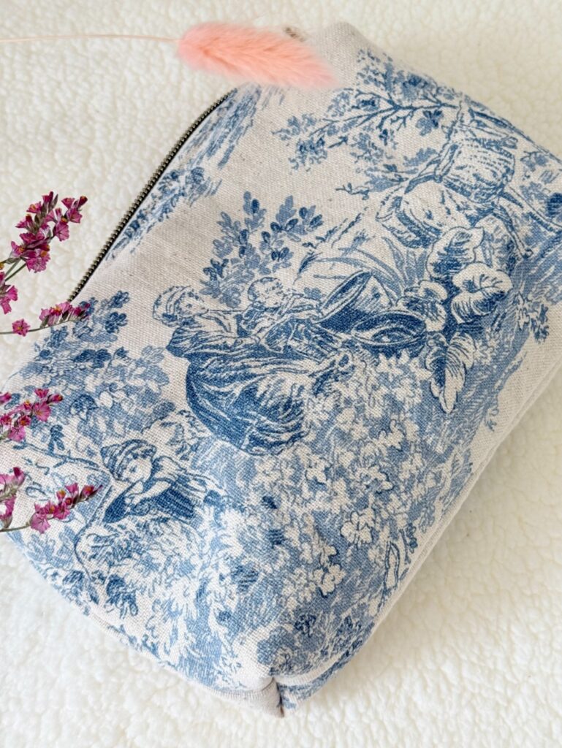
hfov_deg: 30.3
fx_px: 1038
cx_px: 281
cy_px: 374
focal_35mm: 48
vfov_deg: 39.6
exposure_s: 1/121
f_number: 1.78
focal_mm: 6.76
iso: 80
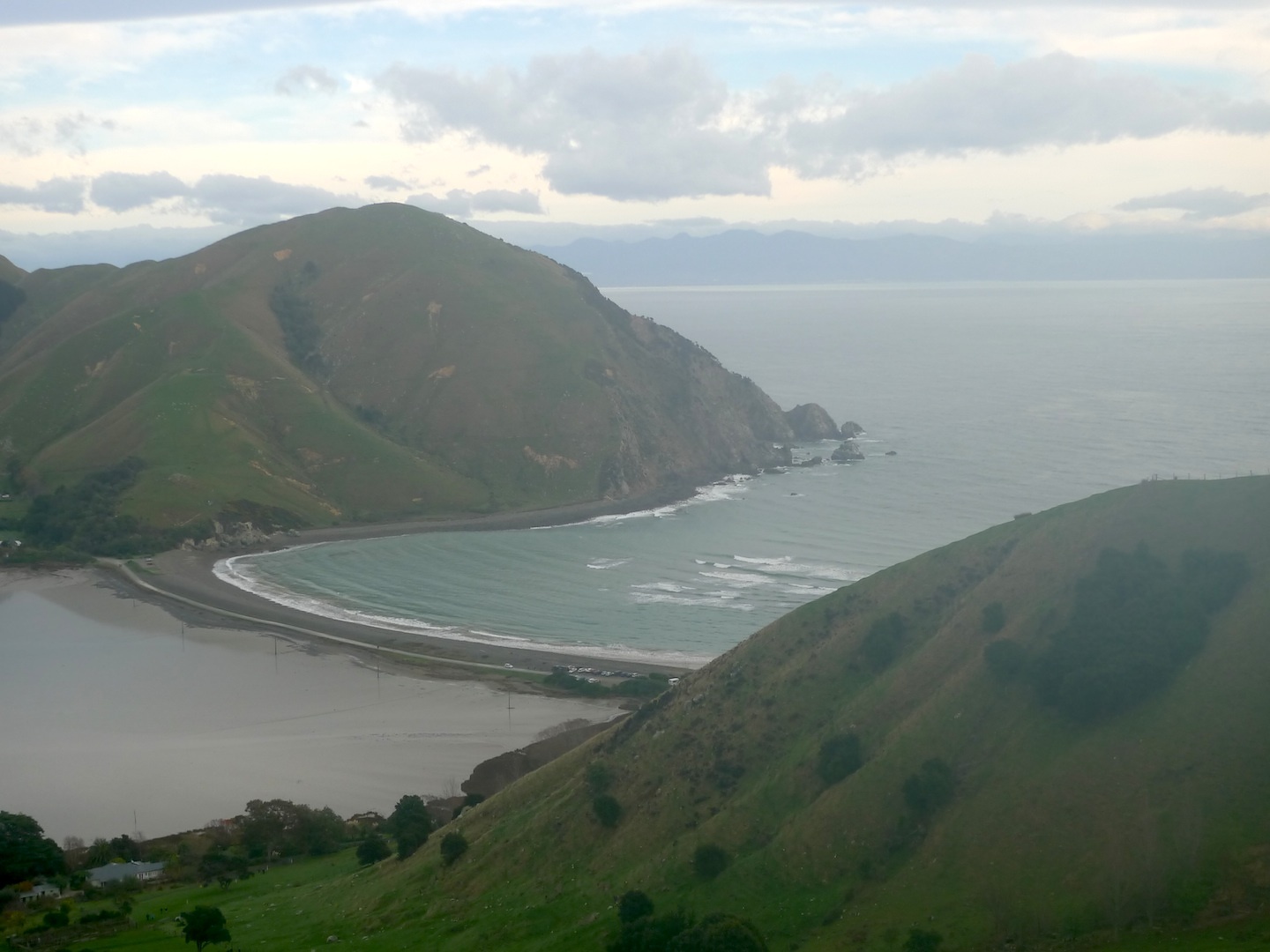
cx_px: 635
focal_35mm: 52
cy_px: 476
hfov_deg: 36.8
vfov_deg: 28.0
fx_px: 1908
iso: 80
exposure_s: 1/320
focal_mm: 11.1
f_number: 2.8
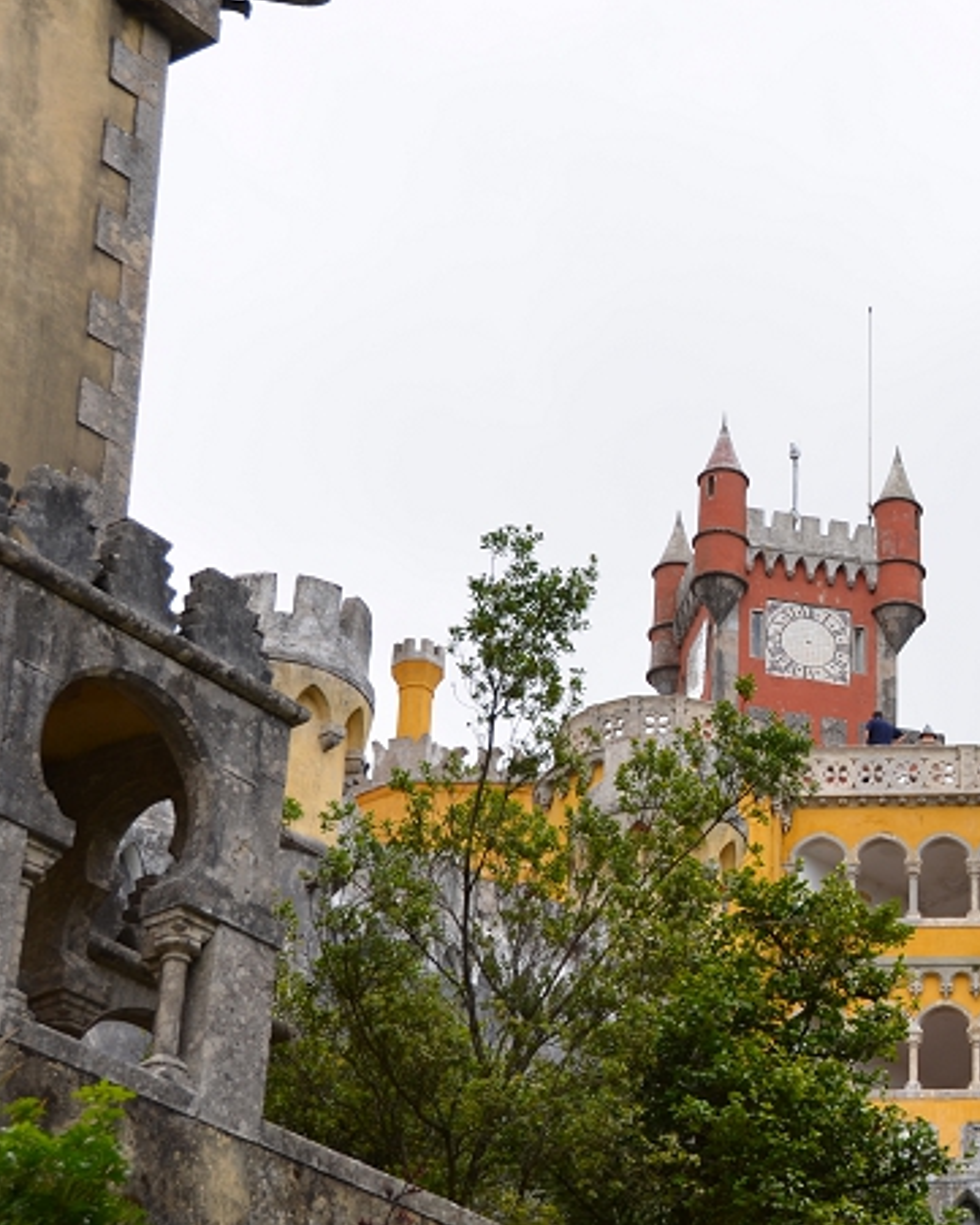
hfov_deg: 14.5
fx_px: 3697
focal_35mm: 102
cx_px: 1260
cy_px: 780
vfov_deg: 18.8
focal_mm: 32
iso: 100
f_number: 6.3
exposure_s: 1/250
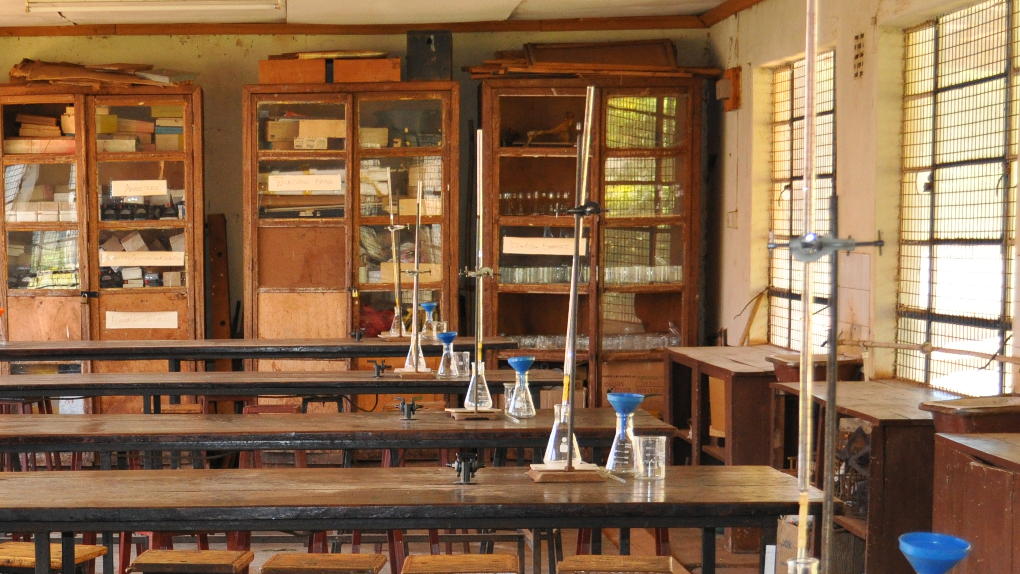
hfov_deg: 24.9
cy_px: 591
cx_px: 198
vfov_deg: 14.1
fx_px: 2272
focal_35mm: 84
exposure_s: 1/60
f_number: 4.5
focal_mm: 28
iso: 800
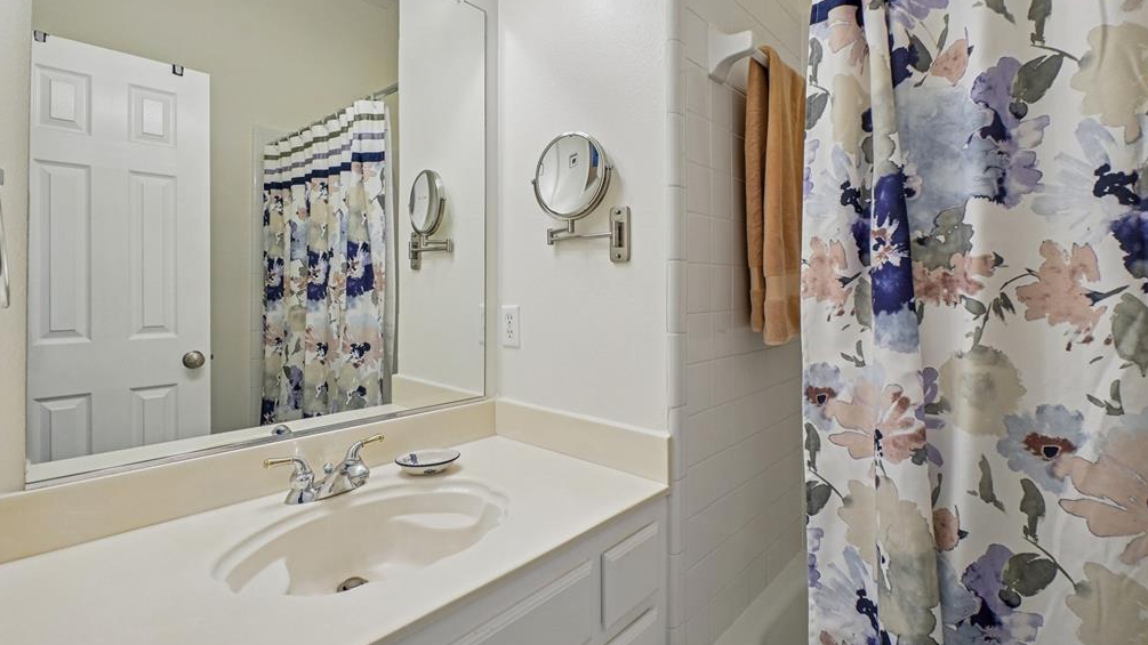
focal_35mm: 16
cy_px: 283
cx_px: 570
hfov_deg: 99.4
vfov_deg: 66.8
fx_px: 487
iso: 400
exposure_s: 1/15
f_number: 8
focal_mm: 10
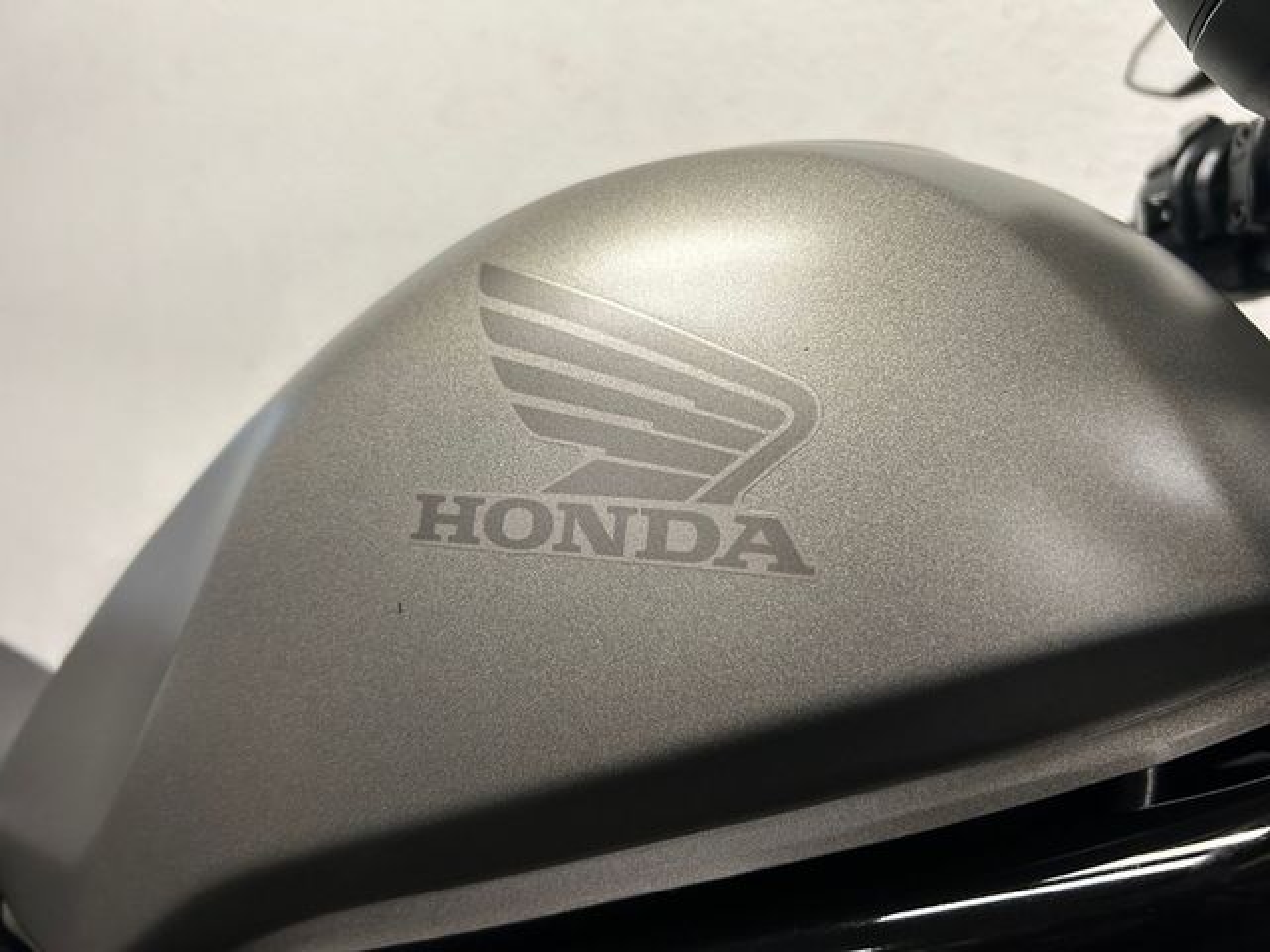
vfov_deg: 53.1
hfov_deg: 67.3
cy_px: 476
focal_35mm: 26
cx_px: 635
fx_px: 954
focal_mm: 5.7
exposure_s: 1/100
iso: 125
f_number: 1.5
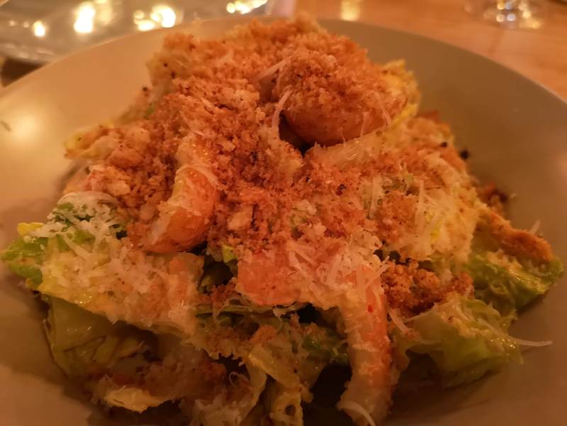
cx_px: 284
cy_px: 213
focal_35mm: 27
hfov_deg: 65.3
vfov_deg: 51.4
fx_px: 442
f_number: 1.8
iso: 800
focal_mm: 3.95
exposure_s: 1/16.7
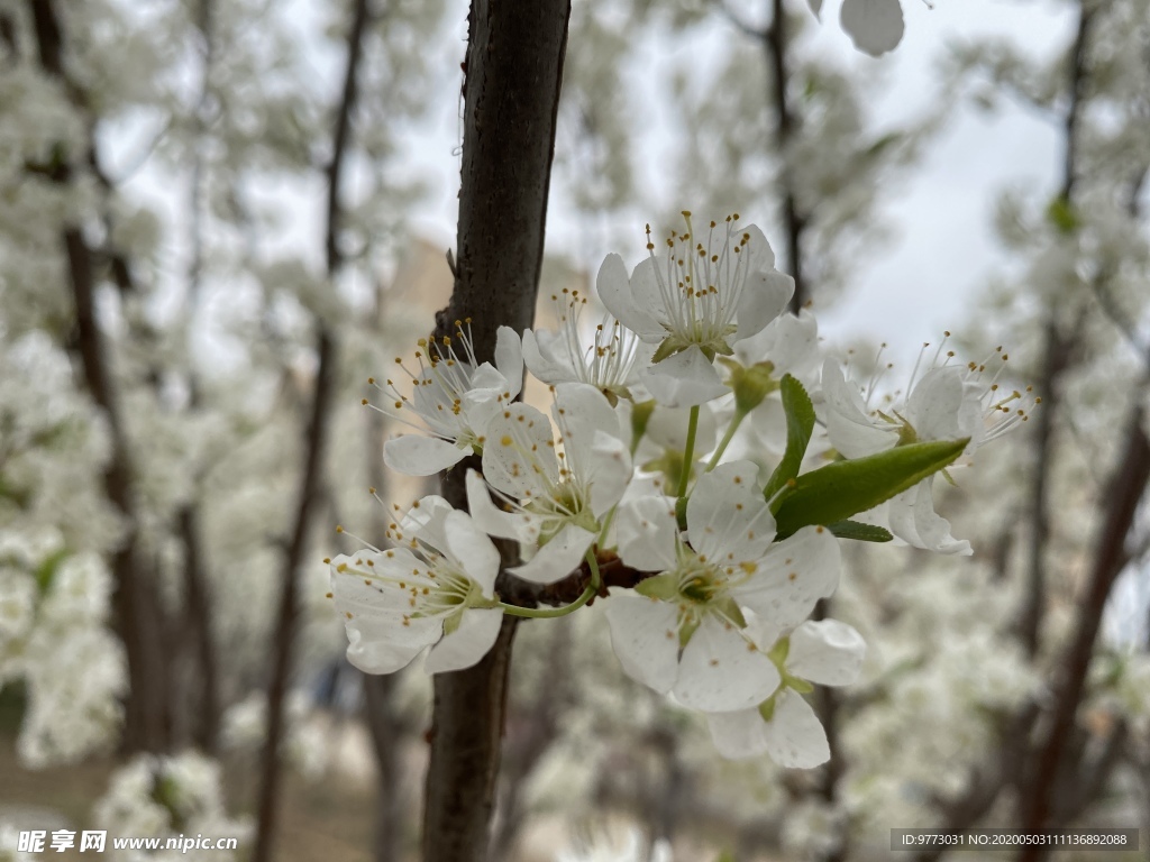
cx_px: 575
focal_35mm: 26
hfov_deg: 67.3
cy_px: 431
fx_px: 864
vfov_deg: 53.1
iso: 32
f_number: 1.8
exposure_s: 1/885
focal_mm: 4.25
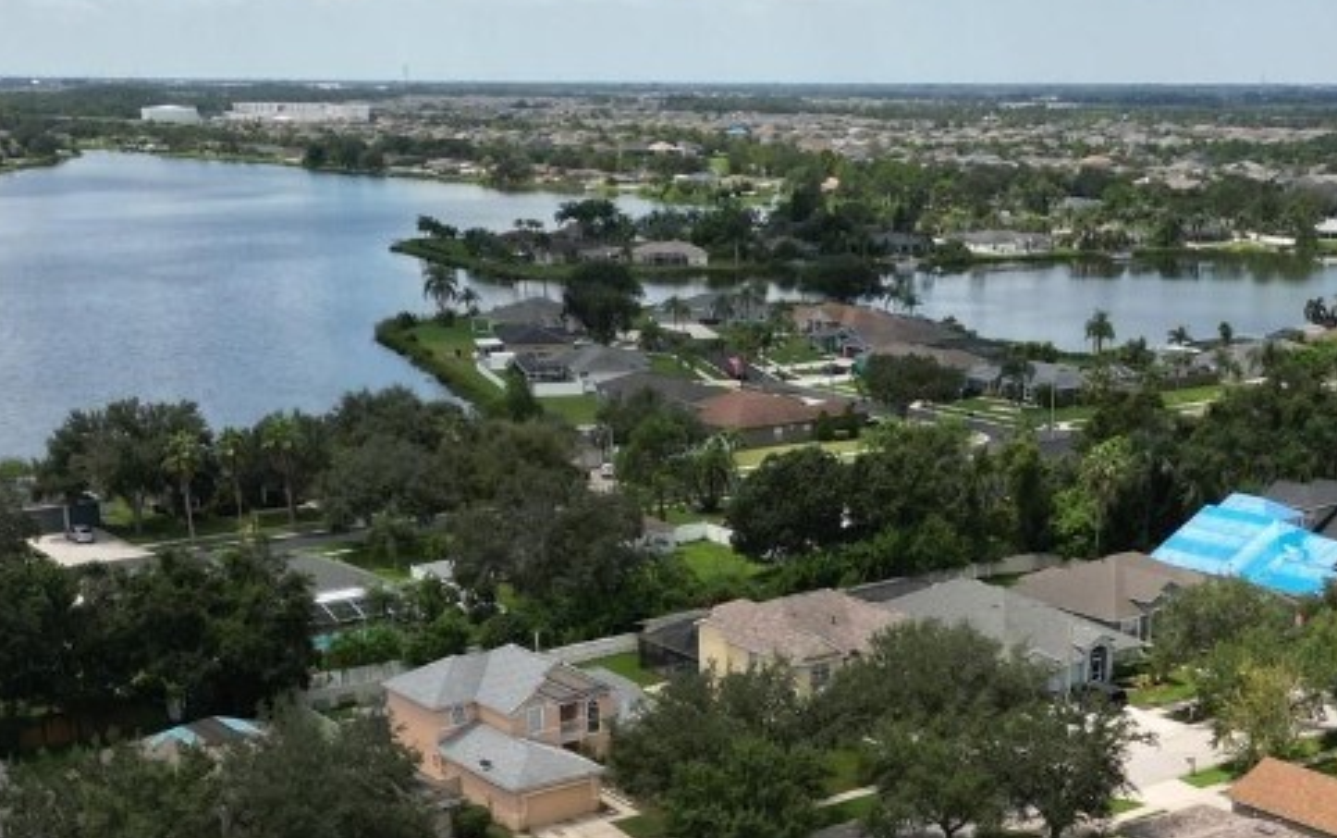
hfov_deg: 37.3
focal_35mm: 54
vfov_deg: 23.2
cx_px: 818
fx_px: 1969
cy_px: 807
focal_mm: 6.72
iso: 110
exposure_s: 1/50
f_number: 1.7
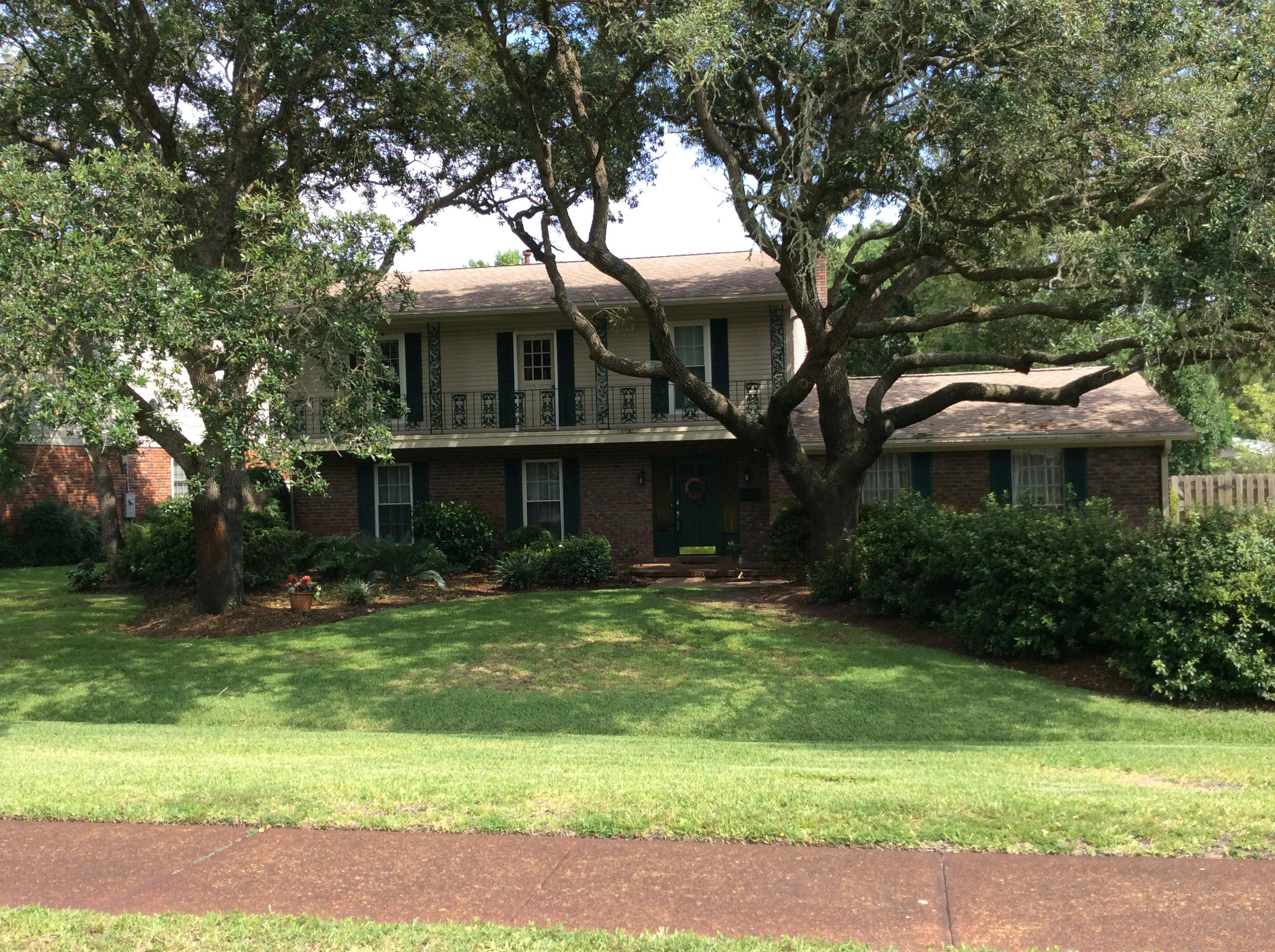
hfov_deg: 55.4
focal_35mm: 33
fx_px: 1214
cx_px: 638
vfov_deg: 42.8
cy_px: 476
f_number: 2.4
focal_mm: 3.3
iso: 32
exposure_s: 1/578
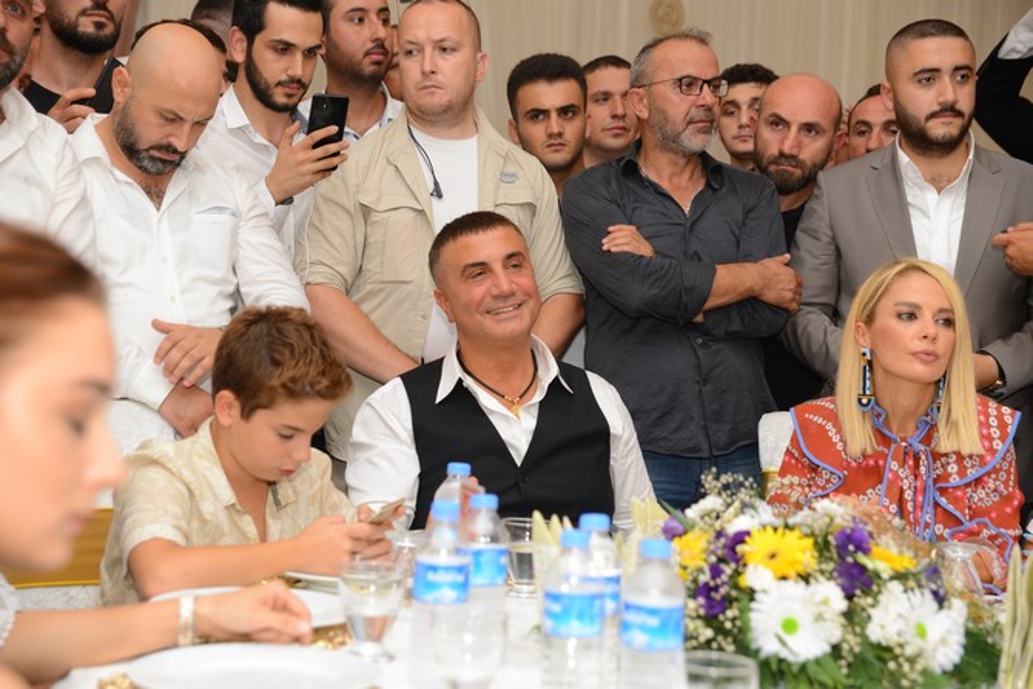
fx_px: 2009
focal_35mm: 70
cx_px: 516
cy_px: 344
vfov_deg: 19.5
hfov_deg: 28.8
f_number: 5
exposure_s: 1/125
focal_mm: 70
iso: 400
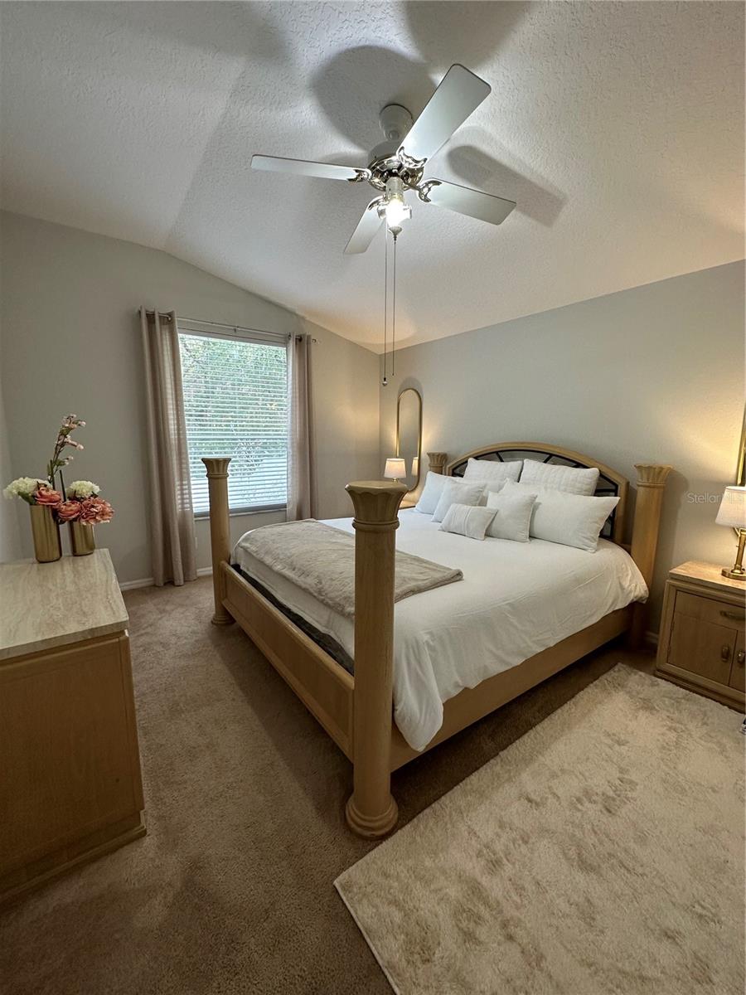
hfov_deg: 85.7
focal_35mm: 14
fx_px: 402
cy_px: 498
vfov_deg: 102.1
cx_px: 373
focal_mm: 2.22
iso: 160
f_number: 2.2
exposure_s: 1/120
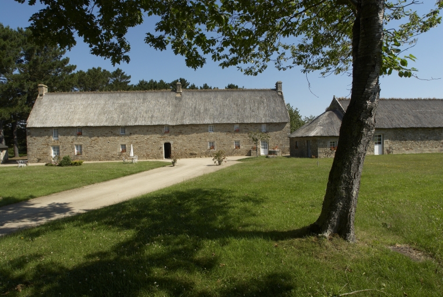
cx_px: 222
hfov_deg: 81.1
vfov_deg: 59.7
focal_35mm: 21
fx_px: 259
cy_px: 148
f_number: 11
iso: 100
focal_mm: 14
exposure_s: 1/125
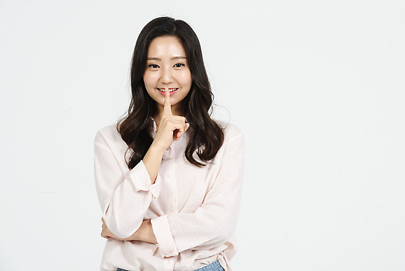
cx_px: 202
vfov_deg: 7.4
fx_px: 2082
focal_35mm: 185
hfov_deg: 11.1
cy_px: 136
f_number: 14
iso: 100
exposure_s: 1/125
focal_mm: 185
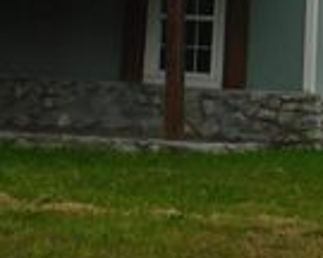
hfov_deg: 13.3
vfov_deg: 10.4
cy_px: -82
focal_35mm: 145
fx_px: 1386
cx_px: 96
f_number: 3.6
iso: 125
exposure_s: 1/800
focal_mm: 7.1
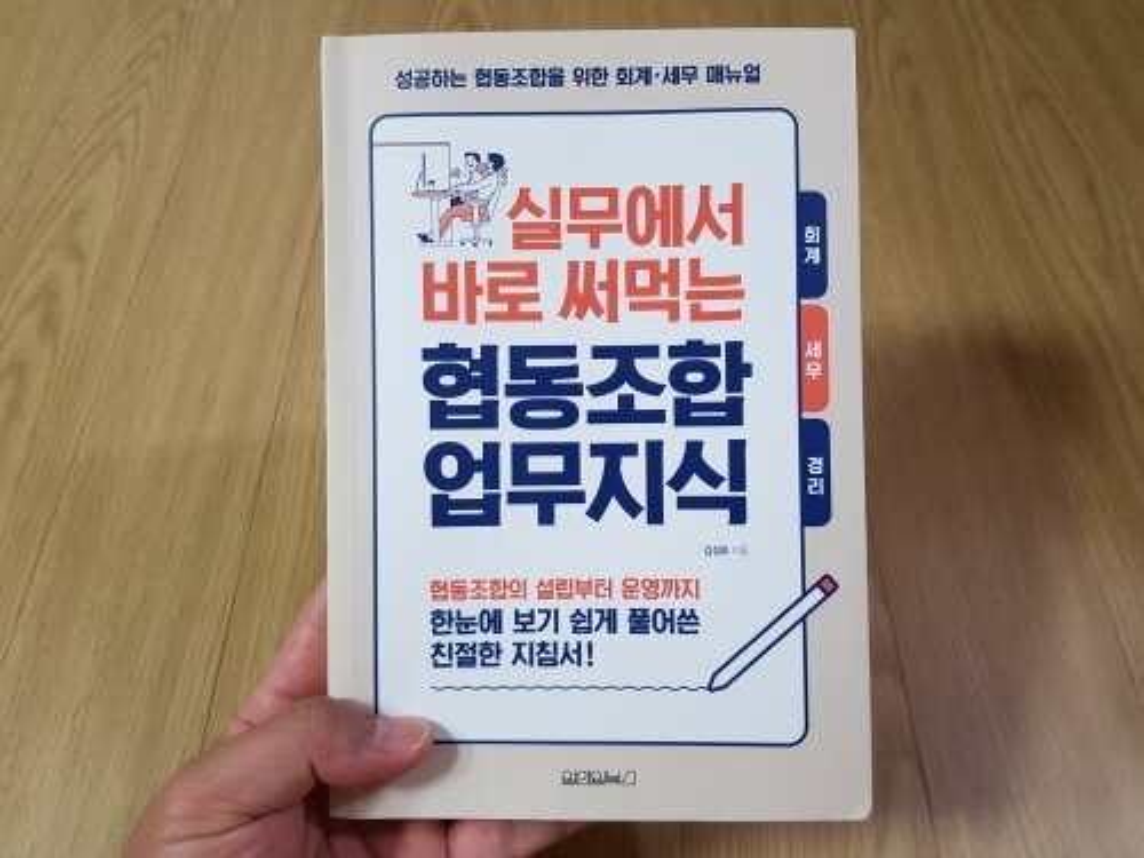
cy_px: 429
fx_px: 859
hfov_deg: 67.3
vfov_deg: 53.1
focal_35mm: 26
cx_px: 572
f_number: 1.7
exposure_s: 1/30
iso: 160
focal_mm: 4.3
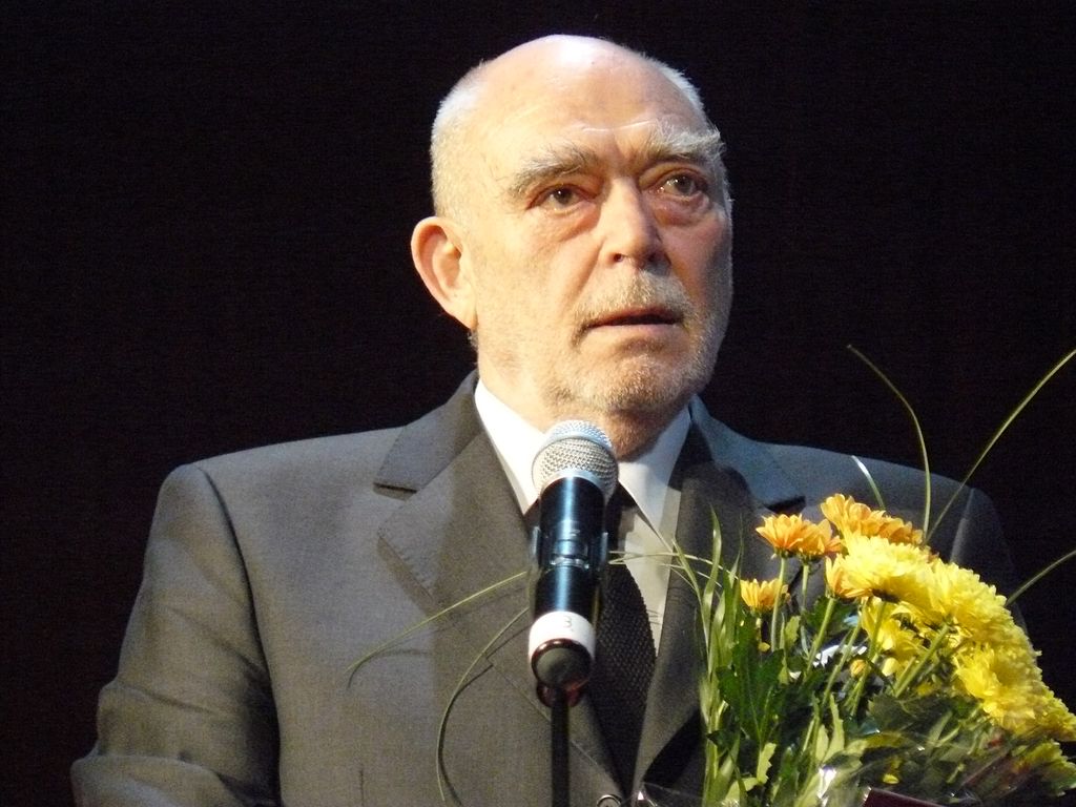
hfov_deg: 6.0
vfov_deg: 4.5
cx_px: 538
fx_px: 10289
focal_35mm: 331
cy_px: 404
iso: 800
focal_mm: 55.2
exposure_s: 1/50
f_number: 3.3
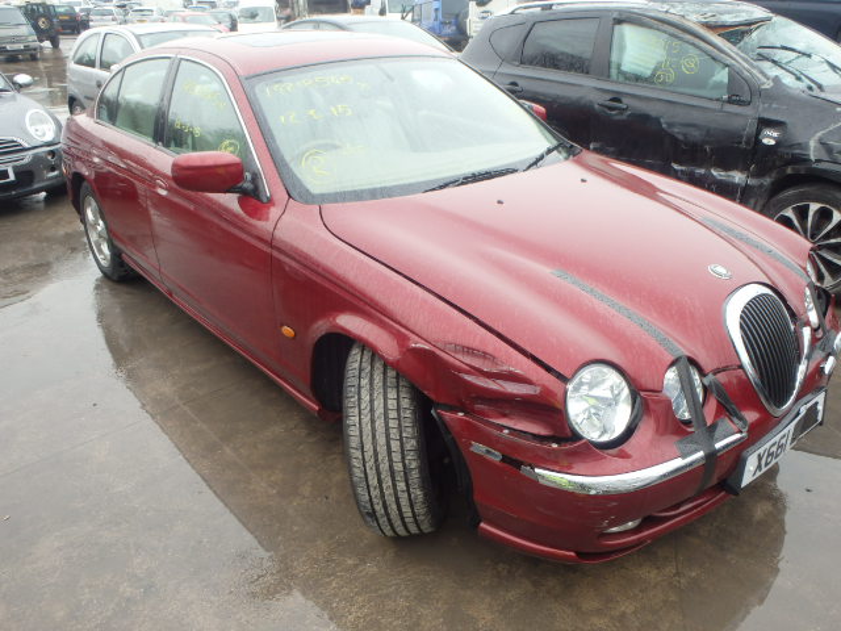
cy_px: 316
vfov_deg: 49.7
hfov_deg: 63.4
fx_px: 680
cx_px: 420
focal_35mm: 28
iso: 125
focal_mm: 5
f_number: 3.9
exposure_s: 1/80
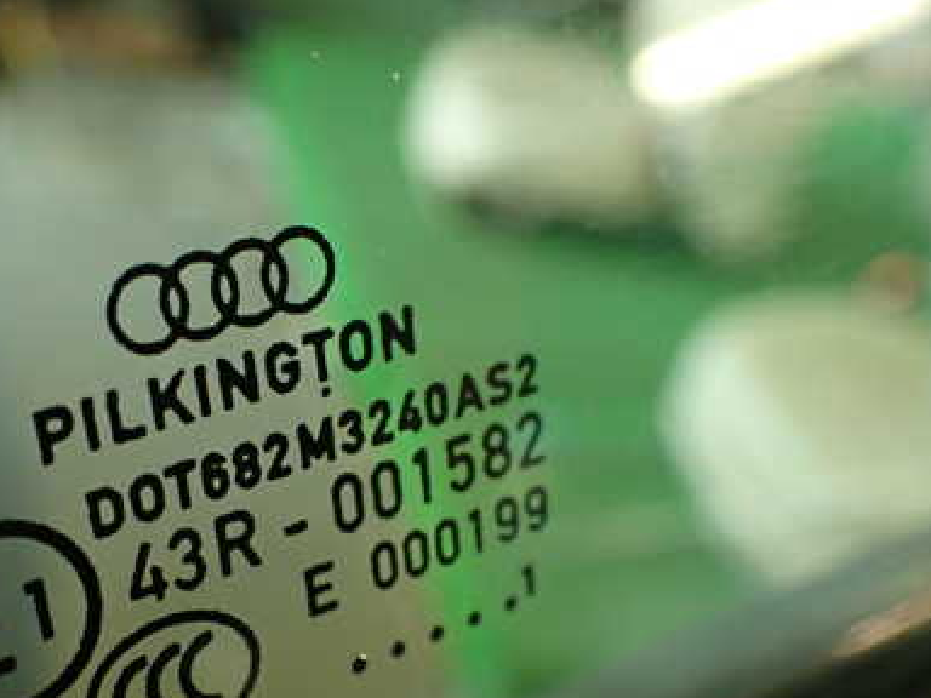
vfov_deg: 28.8
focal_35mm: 50
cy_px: 497
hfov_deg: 37.3
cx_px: 240
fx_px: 1345
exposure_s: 1/30
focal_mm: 5.79
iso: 400
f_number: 2.4
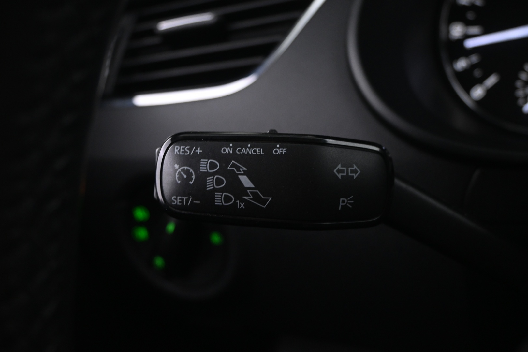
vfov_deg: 36.2
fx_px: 539
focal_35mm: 37
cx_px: 264
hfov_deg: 52.2
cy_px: 176
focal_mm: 24.5
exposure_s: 1/8
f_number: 4.2
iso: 1600
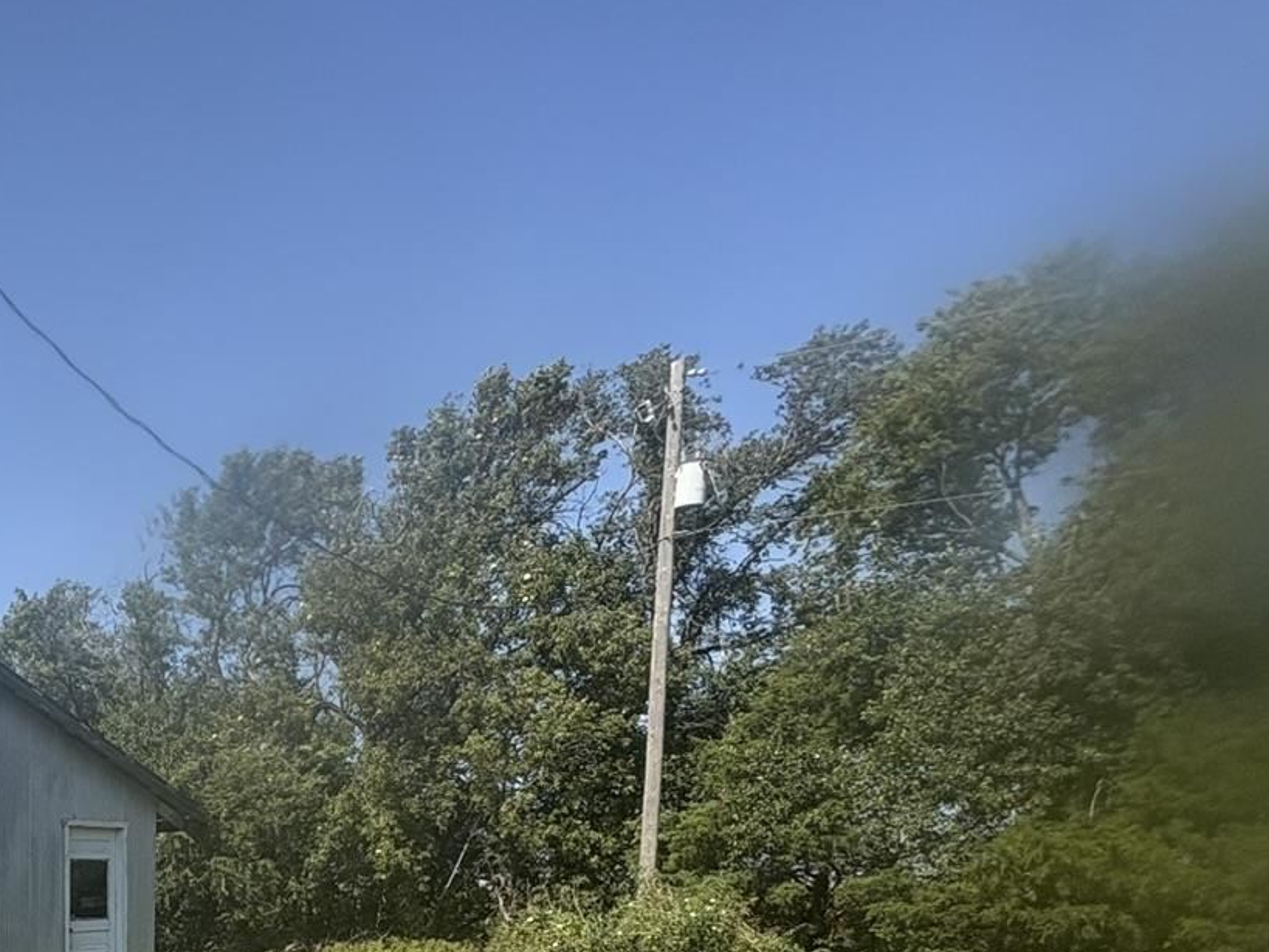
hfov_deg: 43.9
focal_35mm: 35
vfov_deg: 32.9
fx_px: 1283
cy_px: 1160
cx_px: -34
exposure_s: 1/1567
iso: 40
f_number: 2.2
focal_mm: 2.22
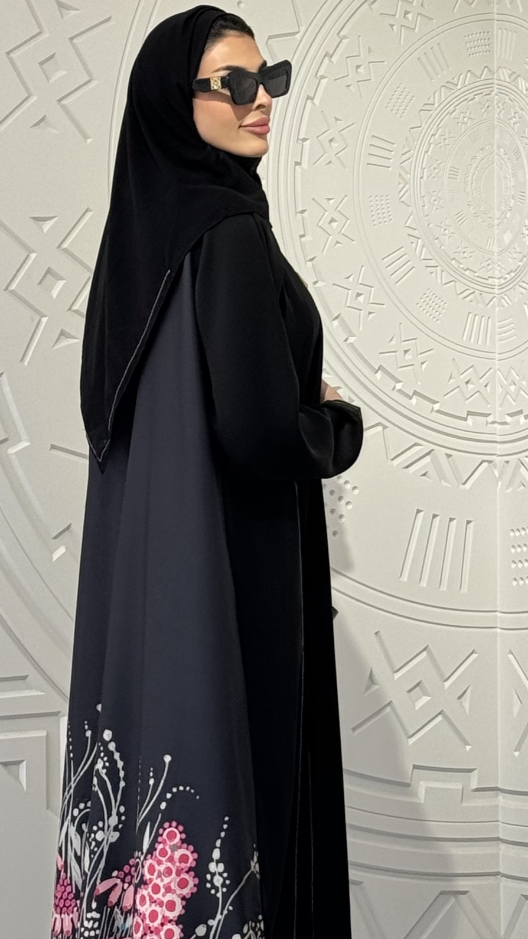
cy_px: 471
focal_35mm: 91
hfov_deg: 13.3
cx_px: 217
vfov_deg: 23.4
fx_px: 2266
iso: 80
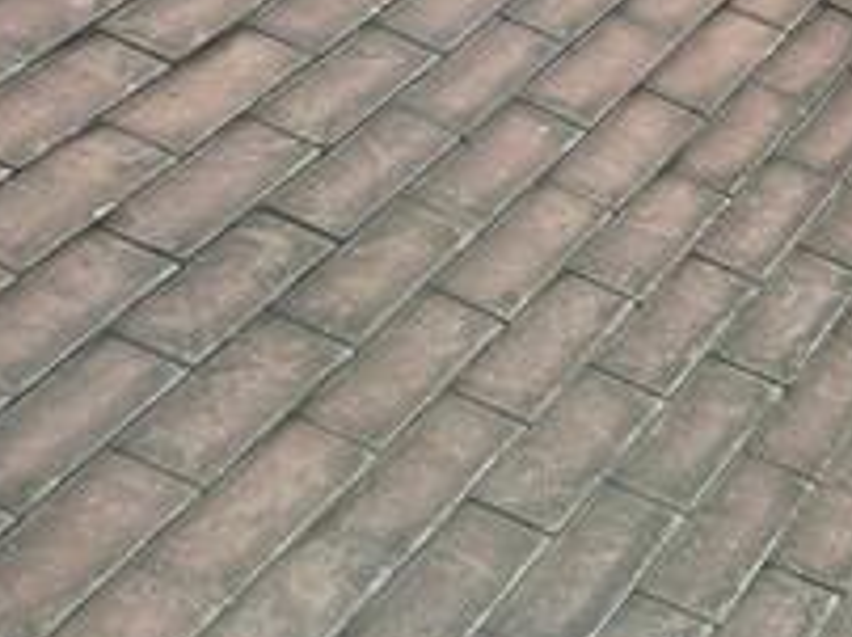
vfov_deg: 15.5
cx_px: 1843
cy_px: -717
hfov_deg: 17.0
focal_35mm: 71
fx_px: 1745
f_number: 2.2
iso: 40
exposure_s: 1/311
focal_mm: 2.22
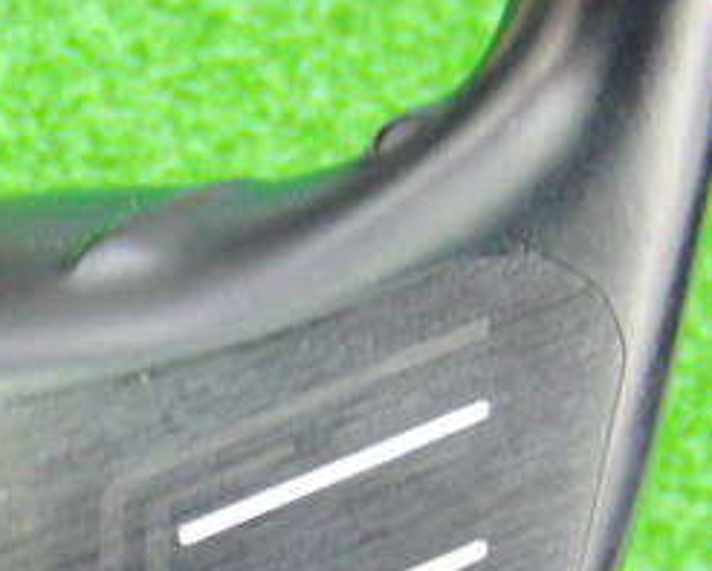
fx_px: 1982
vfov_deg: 15.7
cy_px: 693
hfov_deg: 19.3
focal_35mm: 94
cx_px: -127
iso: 400
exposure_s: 1/10
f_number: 3.6
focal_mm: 6.42
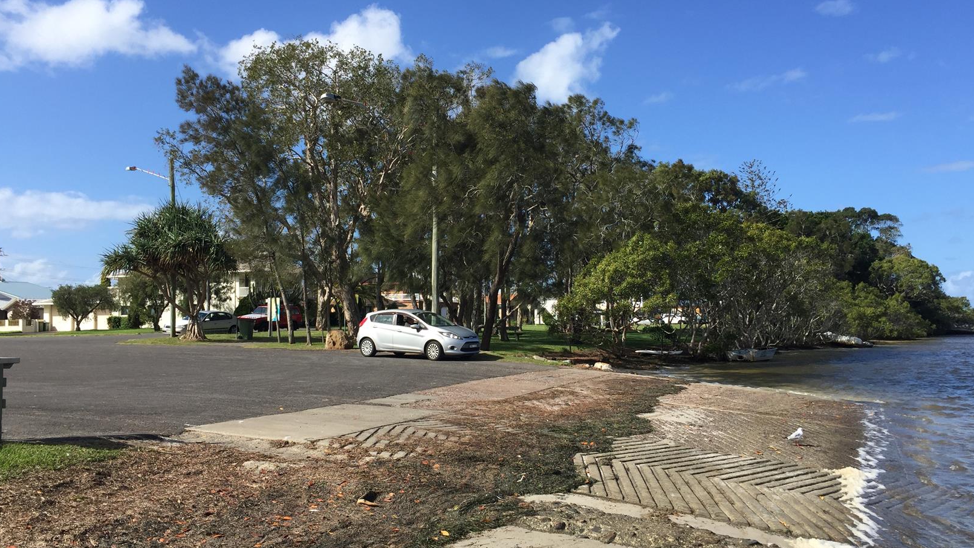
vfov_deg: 36.6
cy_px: 302
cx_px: 486
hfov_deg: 61.0
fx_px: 826
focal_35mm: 32
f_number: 2.2
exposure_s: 1/1522
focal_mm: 4.15
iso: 32
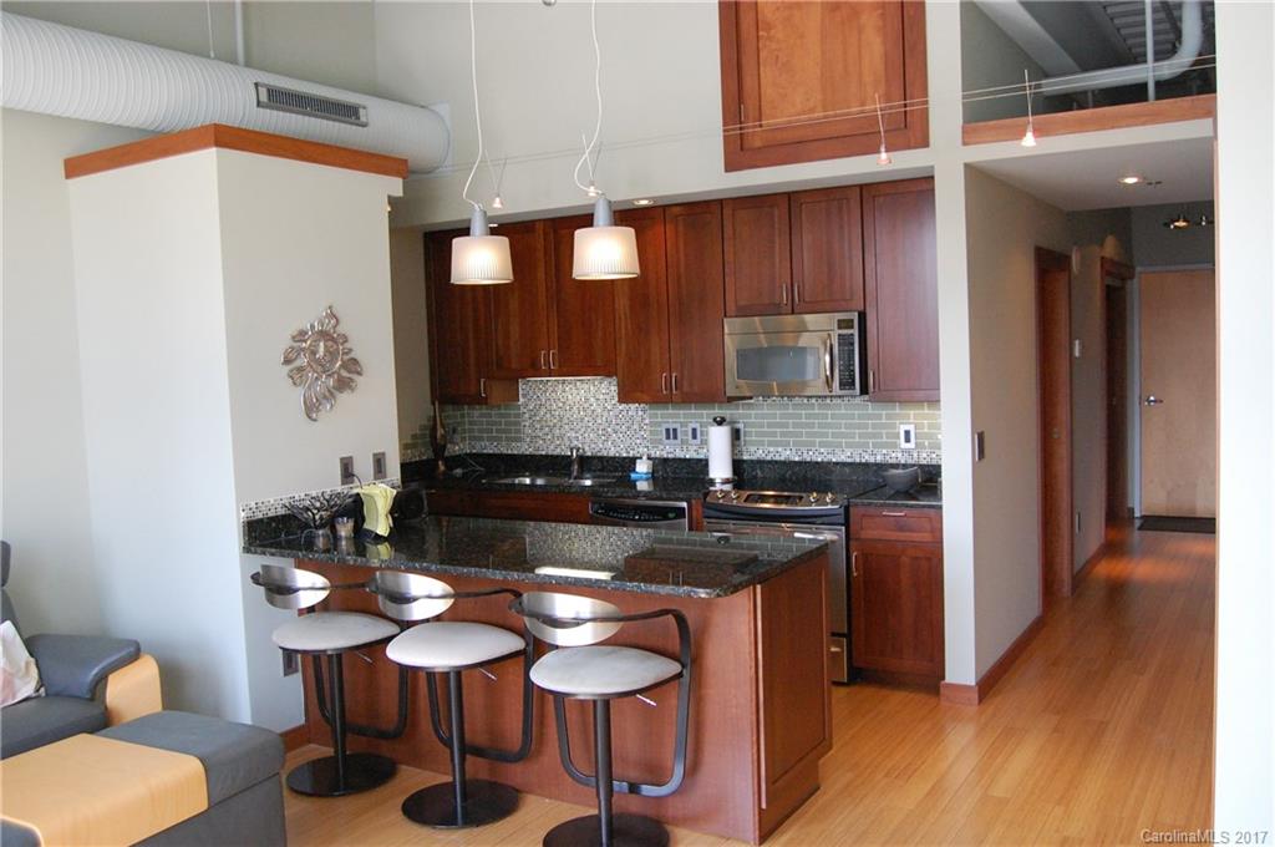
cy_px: 424
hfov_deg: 62.0
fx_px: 1061
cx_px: 638
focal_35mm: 30
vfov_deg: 43.5
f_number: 6.3
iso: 1600
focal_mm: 20
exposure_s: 1/160
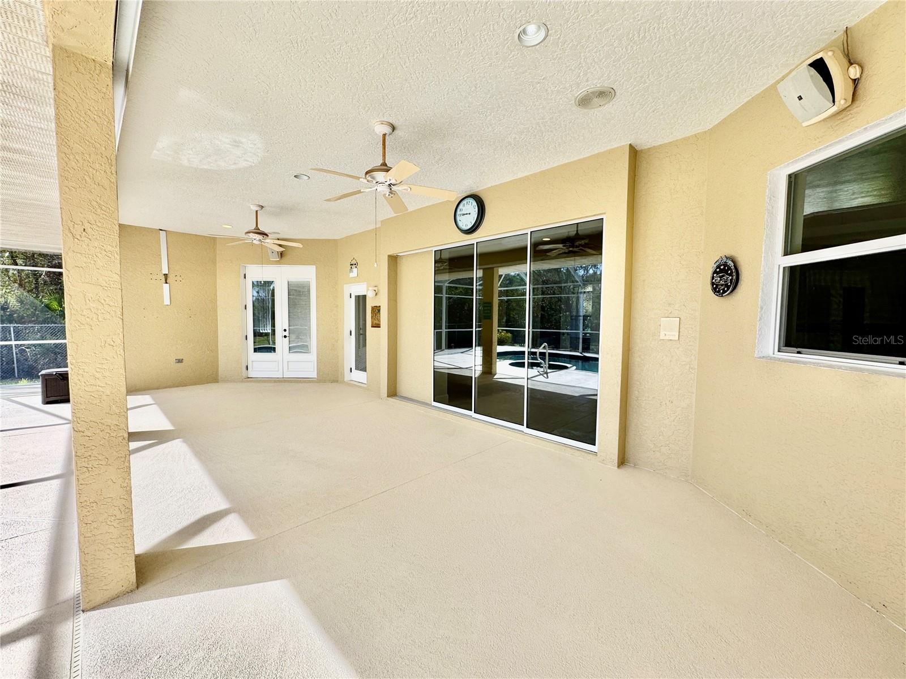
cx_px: 453
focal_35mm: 14
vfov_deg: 85.7
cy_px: 340
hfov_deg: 102.1
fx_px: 366
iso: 40
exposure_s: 1/273
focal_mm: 2.22
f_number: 2.2
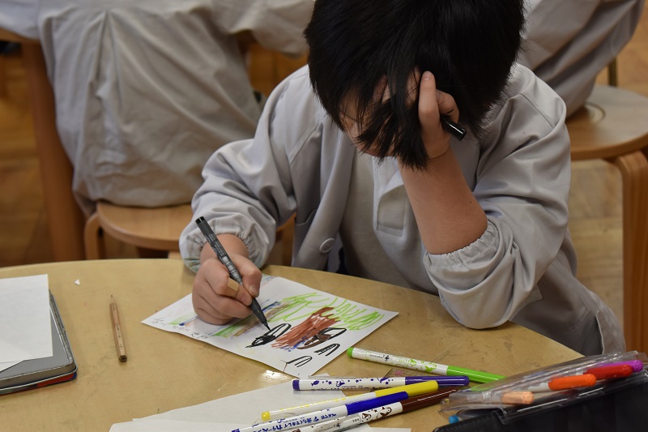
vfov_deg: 16.5
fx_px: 1485
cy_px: 216
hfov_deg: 24.6
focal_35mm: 82
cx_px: 324
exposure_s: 1/60
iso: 400
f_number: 5.6
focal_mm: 55
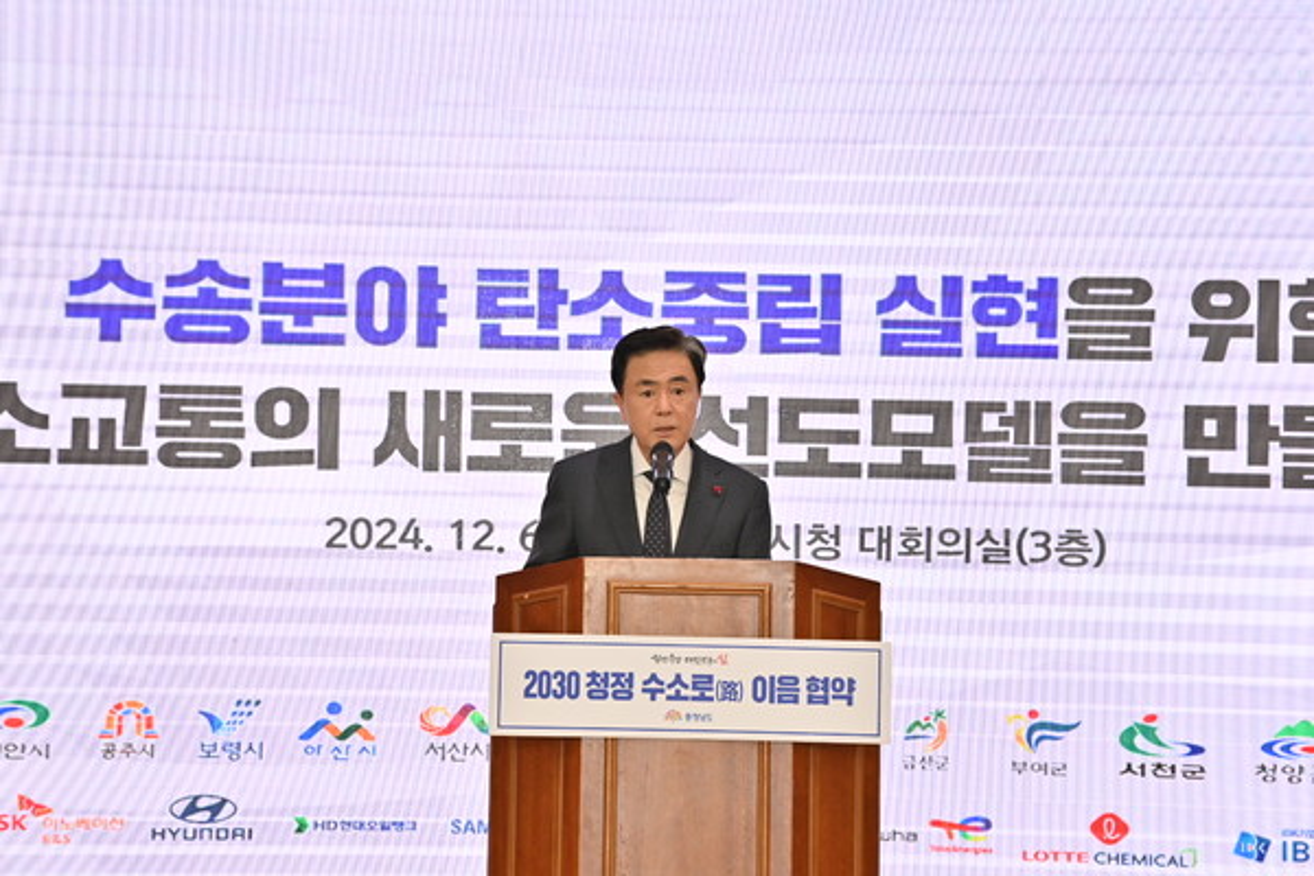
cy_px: 438
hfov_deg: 10.3
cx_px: 657
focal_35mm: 200
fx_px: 7299
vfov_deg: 6.9
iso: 2000
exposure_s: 1/200
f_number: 6.3
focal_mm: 200
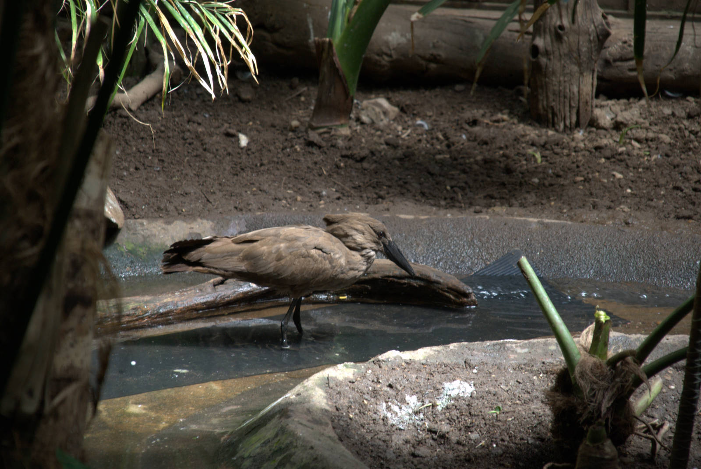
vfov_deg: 4.6
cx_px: 350
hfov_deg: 6.9
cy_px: 234
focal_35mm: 300
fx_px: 5850
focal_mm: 200
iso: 400
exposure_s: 1/100
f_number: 6.3
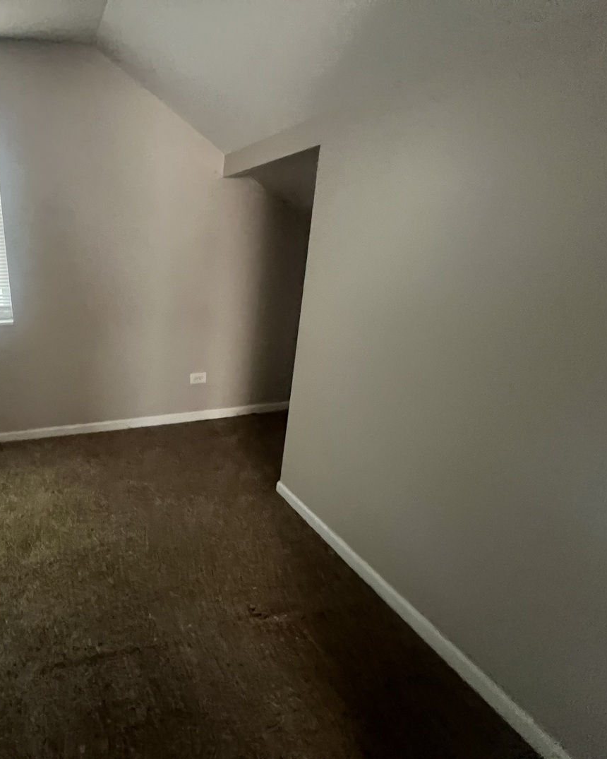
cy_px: 381
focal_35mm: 17
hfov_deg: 68.8
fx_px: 382
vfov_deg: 89.6
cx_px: 114
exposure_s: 1/54
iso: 1000
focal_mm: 1.57
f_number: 1.8
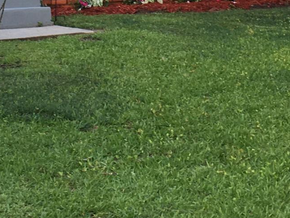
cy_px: -155
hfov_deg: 14.6
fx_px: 1123
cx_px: 46
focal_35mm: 134
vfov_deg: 10.5
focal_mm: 4.15
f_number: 2.2
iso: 25
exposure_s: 1/40
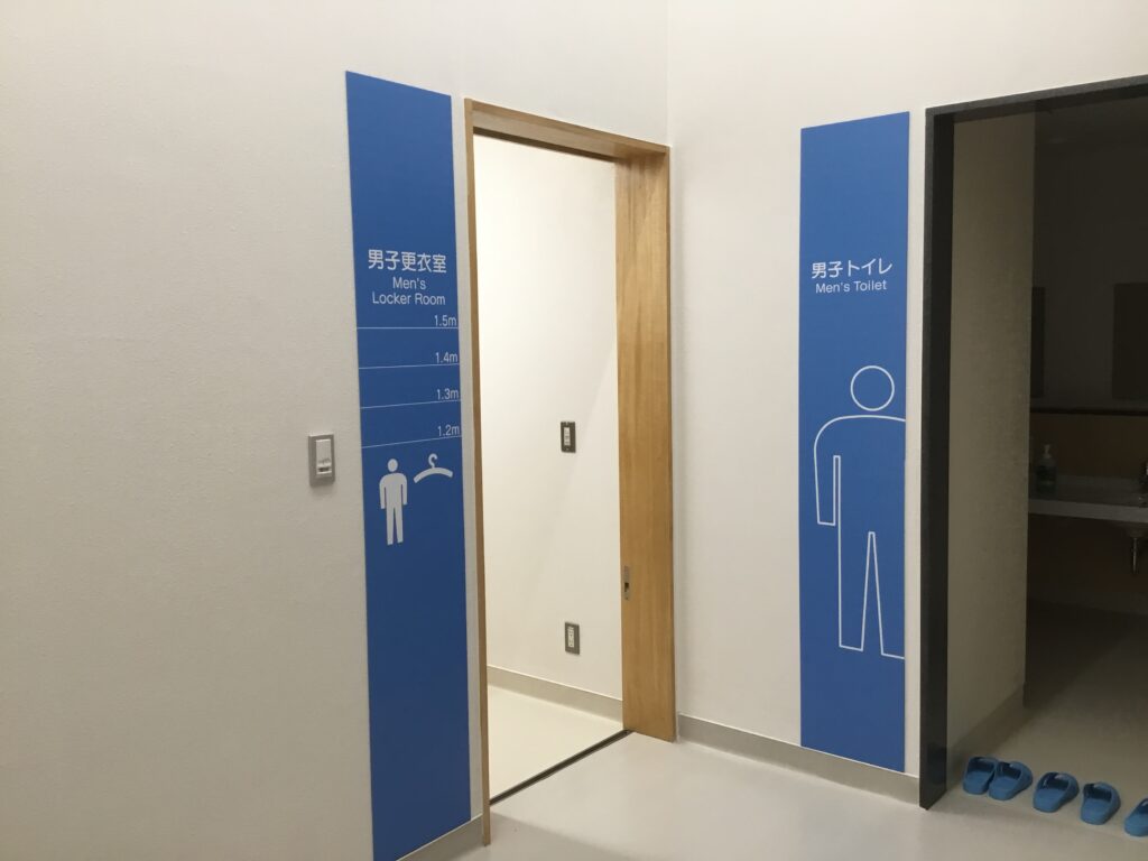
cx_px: 574
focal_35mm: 31
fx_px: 1028
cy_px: 430
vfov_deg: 45.4
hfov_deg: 58.4
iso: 32
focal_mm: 3.3
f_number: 2.4
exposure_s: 1/30
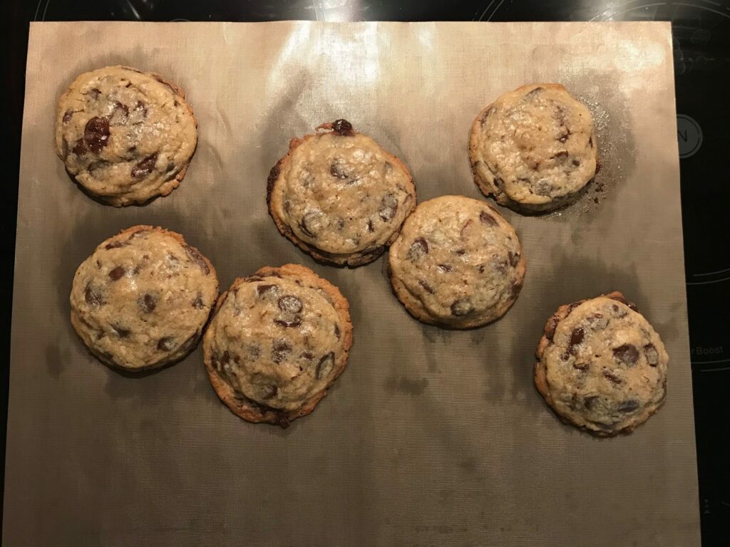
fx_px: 590
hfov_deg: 63.4
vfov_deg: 49.7
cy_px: 274
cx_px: 365
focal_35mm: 28
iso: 80
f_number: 1.8
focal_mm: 3.99
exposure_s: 1/17
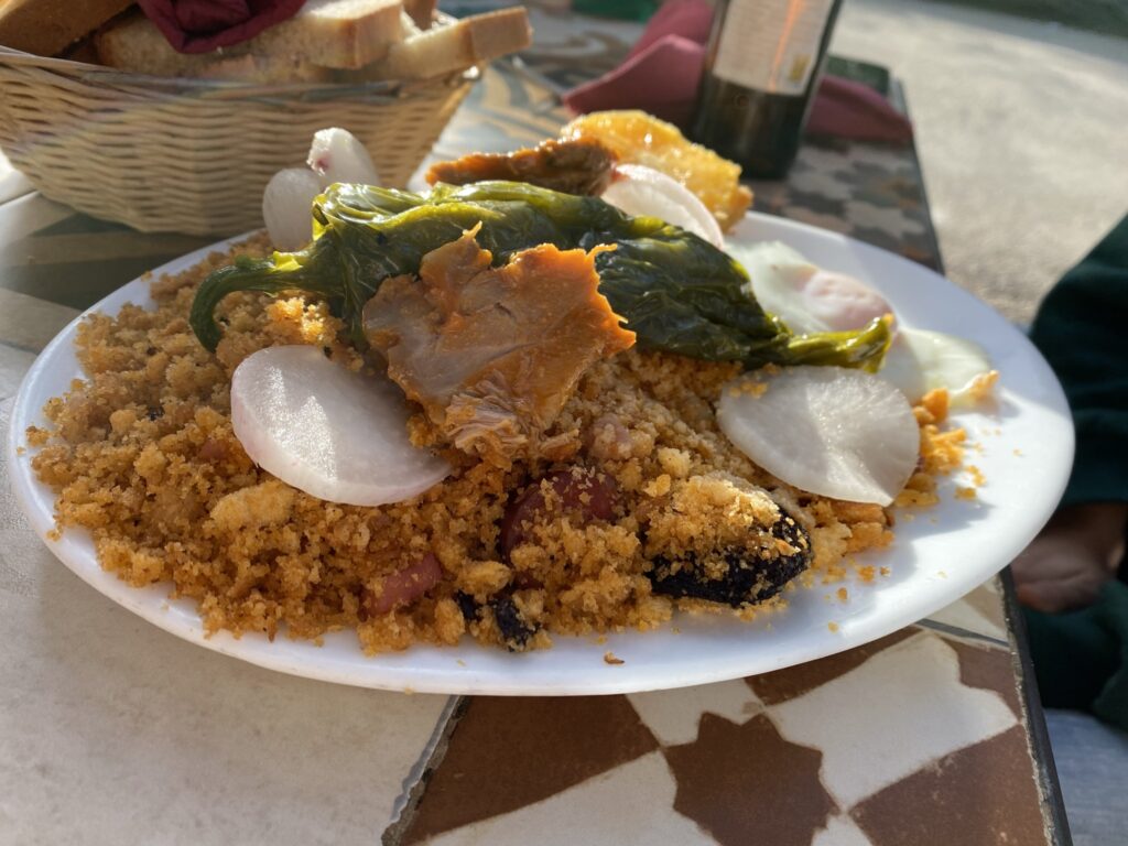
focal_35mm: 26
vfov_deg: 53.1
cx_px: 564
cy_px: 423
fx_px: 847
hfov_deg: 67.3
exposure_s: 1/1034
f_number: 1.8
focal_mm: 4.25
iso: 32
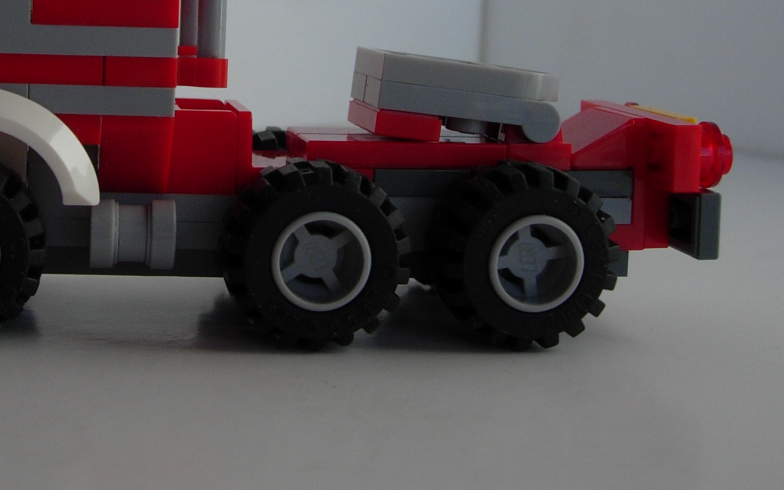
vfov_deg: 18.2
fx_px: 1517
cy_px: 103
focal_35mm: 71
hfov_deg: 28.4
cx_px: 163
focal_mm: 7.8
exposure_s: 1/966
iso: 64
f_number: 2.8
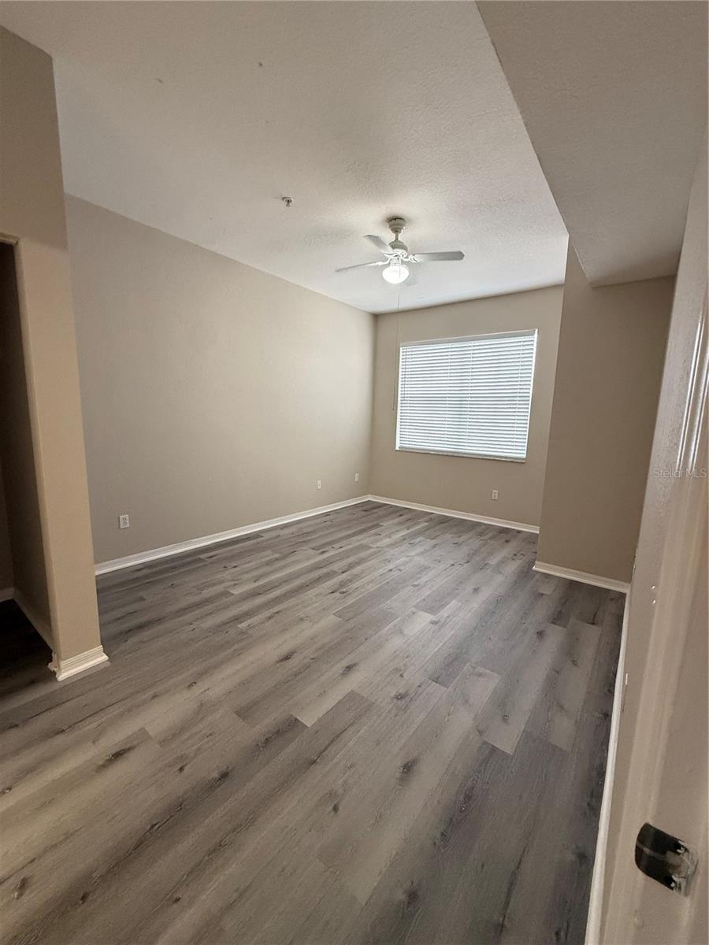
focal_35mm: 14
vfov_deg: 102.1
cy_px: 472
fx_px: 382
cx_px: 354
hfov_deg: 85.7
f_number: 2.2
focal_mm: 2.22
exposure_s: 1/120
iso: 320
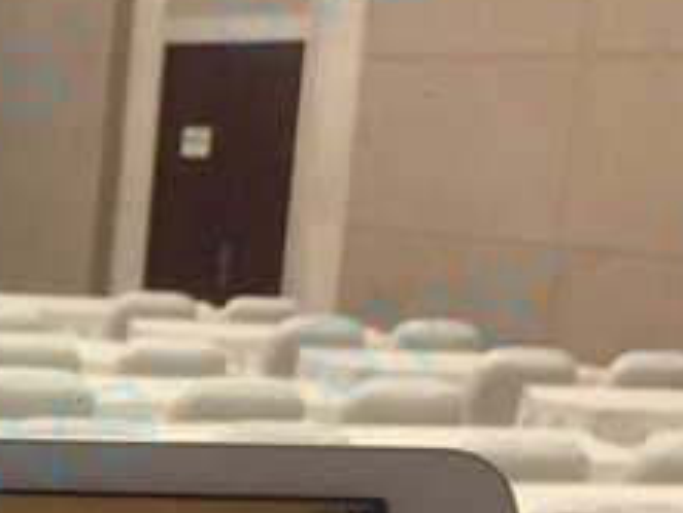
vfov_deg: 11.2
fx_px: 2586
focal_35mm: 131
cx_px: -380
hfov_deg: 14.0
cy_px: 519
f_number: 2.2
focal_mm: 4.15
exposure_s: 1/33
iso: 50
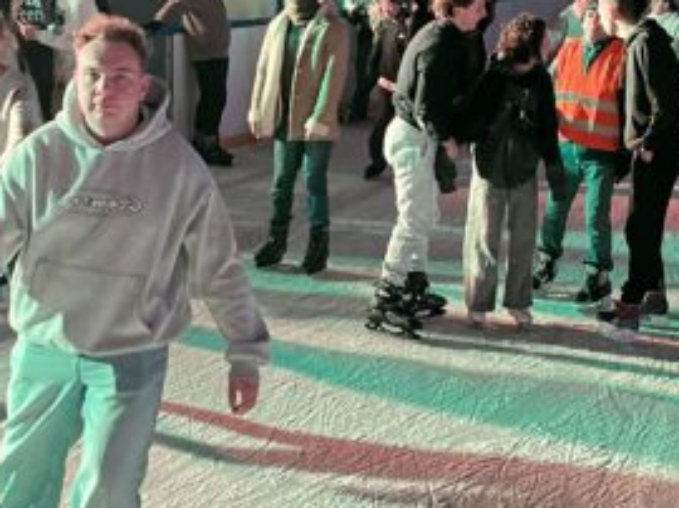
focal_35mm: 74
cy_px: 236
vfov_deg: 19.9
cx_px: 292
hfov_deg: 26.3
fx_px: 1450
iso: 400
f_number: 1.6
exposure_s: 1/50
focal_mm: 5.1
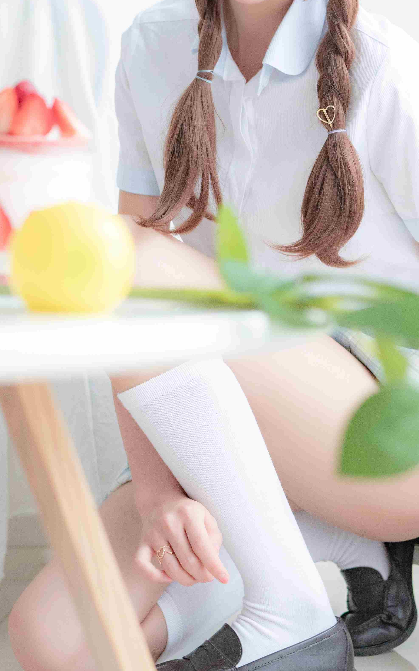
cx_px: 288
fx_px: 1590
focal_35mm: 87
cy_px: 265
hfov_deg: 15.0
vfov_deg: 23.8
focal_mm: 35
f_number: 2.5
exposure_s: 1/60
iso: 800
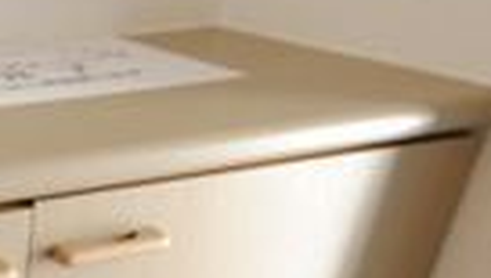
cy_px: 430
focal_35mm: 59
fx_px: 769
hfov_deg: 29.6
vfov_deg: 18.0
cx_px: -119
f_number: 4.5
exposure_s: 1/13
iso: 100
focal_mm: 8
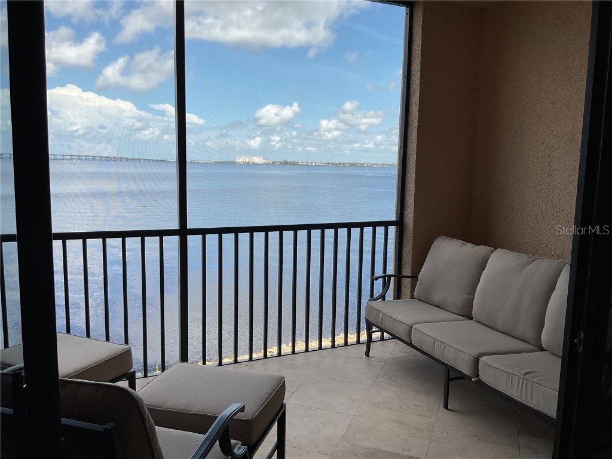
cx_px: 306
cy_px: 230
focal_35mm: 29
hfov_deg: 61.7
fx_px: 513
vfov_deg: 48.2
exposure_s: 1/883
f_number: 1.8
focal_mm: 3
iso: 16
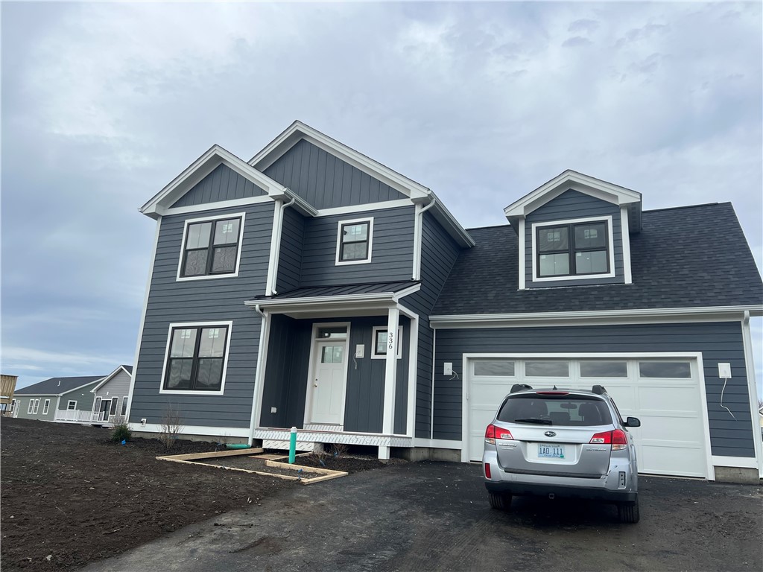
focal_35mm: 26
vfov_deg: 53.1
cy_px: 286
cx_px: 382
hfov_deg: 67.3
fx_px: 573
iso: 50
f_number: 1.5
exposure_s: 1/5076
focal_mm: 5.7
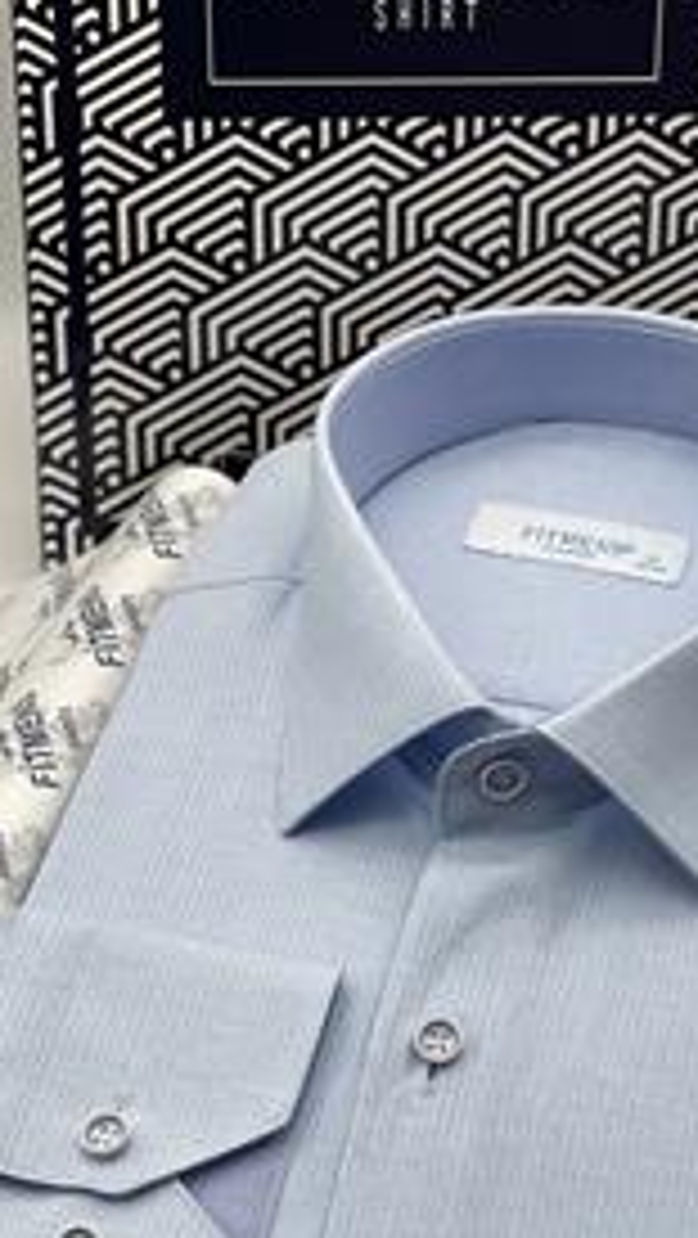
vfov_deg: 24.9
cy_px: 768
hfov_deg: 14.2
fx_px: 2793
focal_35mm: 85
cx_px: 477
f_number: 2
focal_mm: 6
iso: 25
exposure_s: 1/100
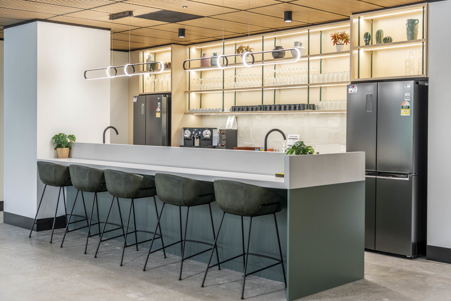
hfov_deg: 41.1
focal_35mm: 48
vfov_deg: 28.1
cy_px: 150
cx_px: 226
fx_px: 602
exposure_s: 1/2.5
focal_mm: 48
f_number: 5
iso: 200
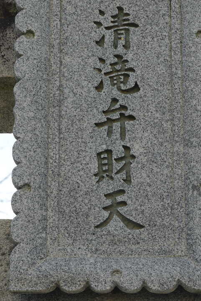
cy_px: 117
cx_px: 116
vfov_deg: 13.2
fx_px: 1304
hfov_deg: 8.8
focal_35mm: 156
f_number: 7.1
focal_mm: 73
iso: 100
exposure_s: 1/200
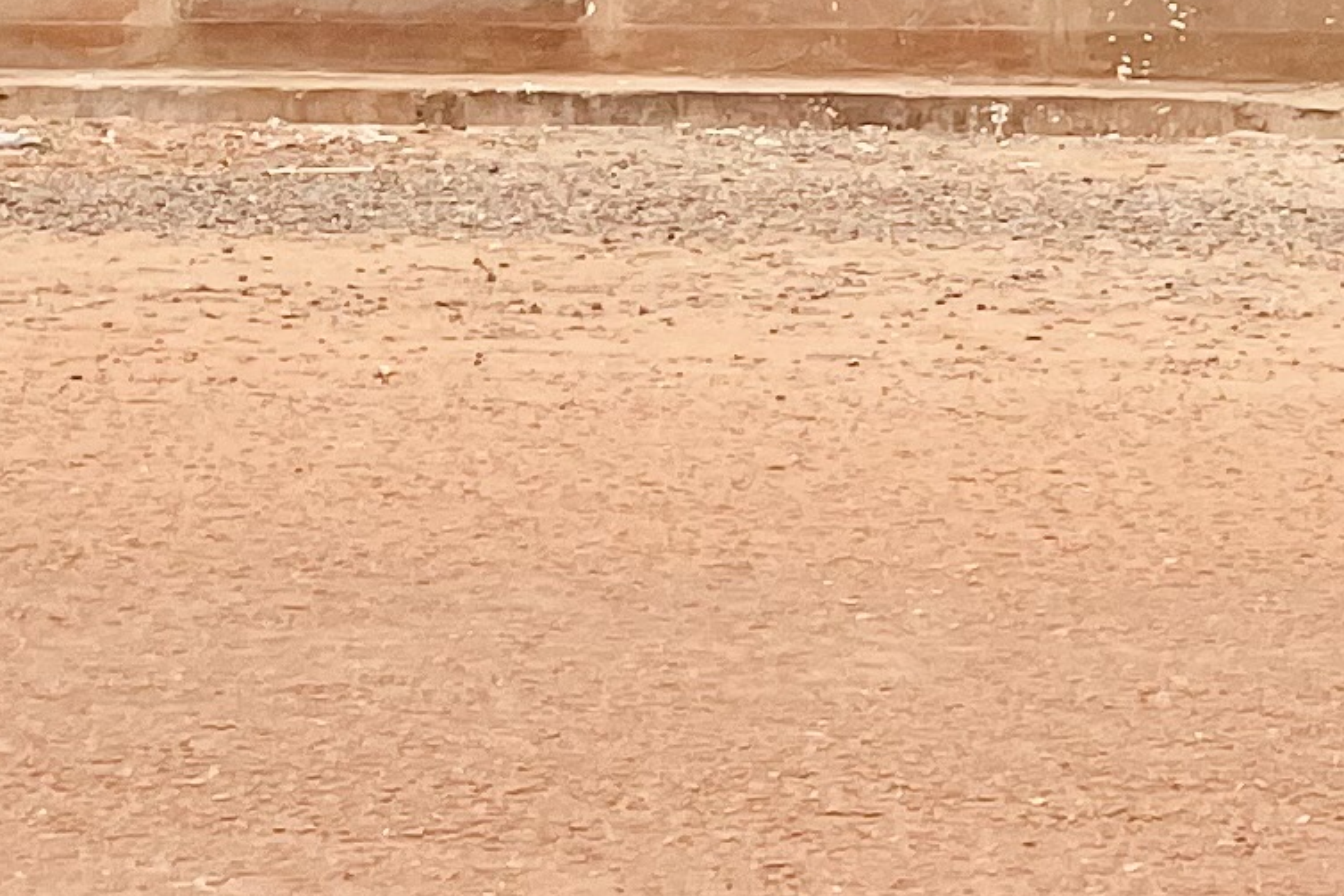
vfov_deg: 8.4
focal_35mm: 139
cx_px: 1348
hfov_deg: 14.5
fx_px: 5190
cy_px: -1708
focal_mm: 5.1
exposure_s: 1/1912
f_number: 1.6
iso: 32
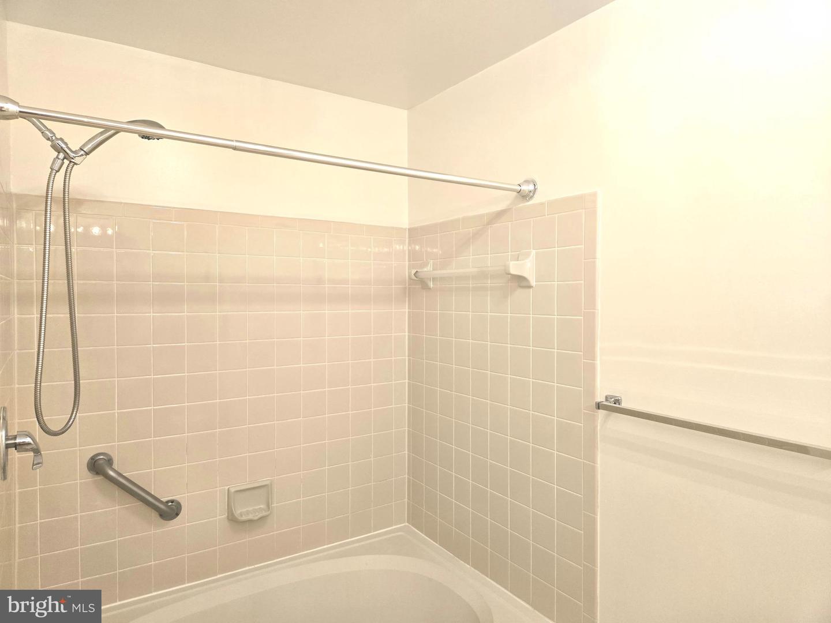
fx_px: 552
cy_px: 312
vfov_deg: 58.9
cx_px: 416
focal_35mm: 23
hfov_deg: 73.9
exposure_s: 1/120
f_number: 1.8
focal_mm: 5.4
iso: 125
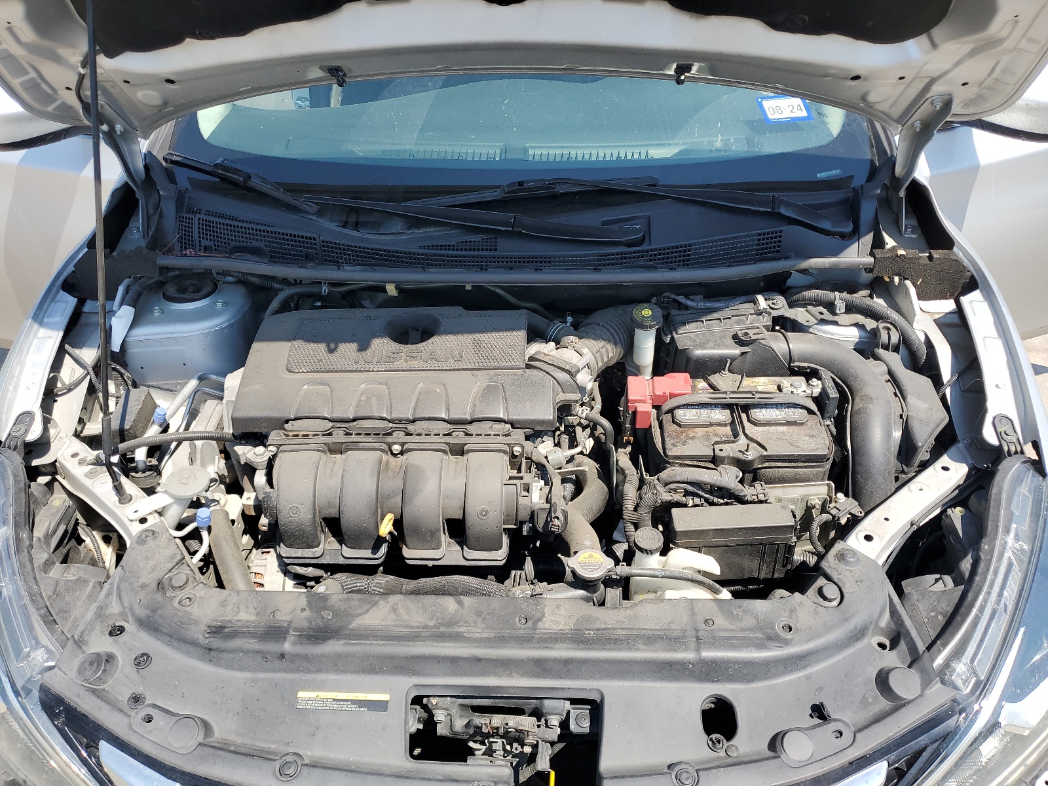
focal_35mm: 26
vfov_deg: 53.1
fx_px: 787
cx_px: 524
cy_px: 393
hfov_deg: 67.3
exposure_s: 1/1667
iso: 50
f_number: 1.5
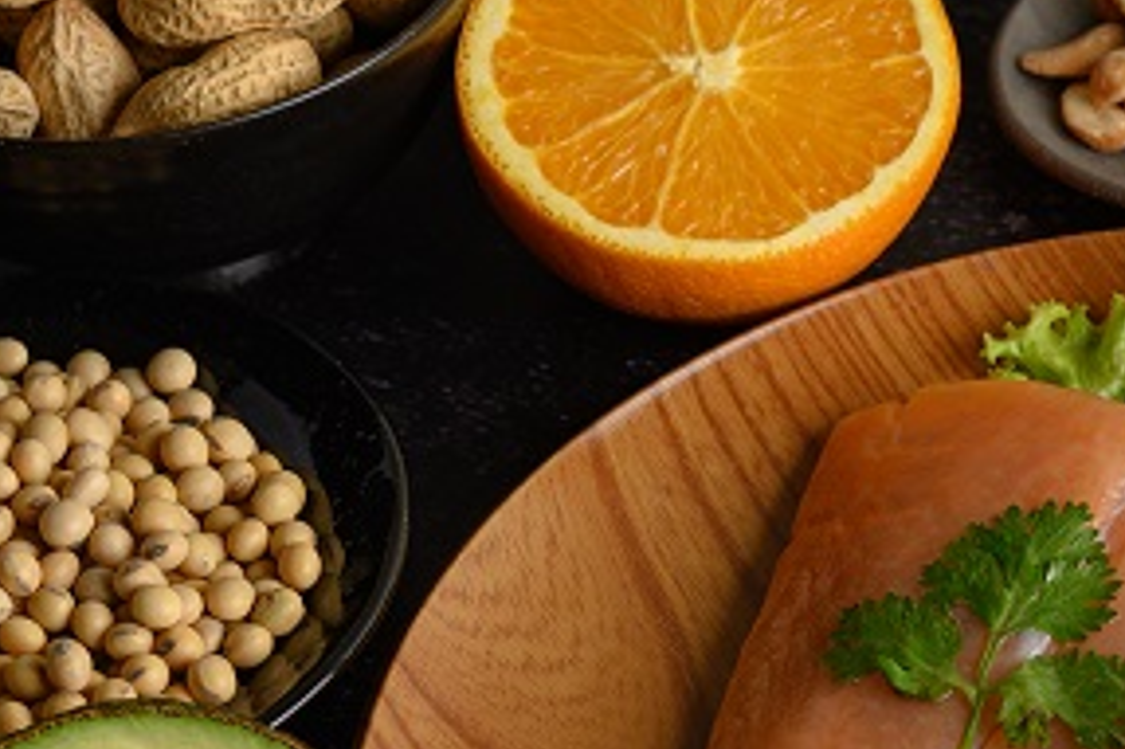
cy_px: 859
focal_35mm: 167
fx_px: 5216
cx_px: 933
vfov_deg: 8.1
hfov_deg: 12.3
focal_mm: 60
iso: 100
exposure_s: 1/125
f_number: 8
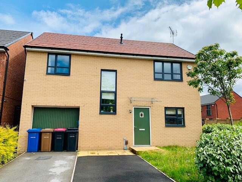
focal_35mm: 26
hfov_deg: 67.3
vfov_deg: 53.1
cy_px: 91
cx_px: 121
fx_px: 182
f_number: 1.8
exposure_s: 1/2075
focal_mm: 4.25
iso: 25
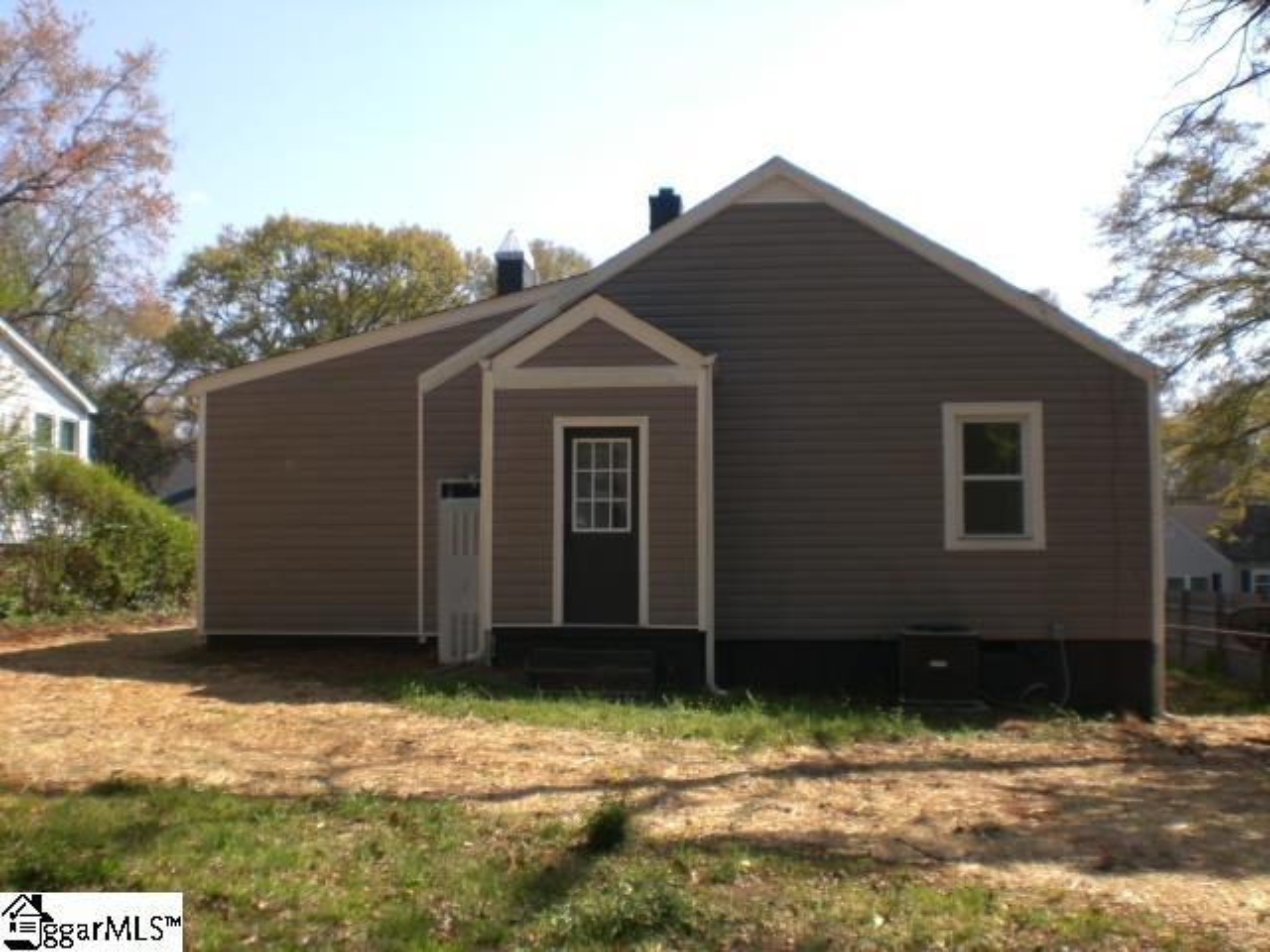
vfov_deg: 37.7
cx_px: 635
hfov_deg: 49.0
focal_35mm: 38
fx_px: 1394
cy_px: 476
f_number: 4.4
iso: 50
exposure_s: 1/320
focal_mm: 6.3
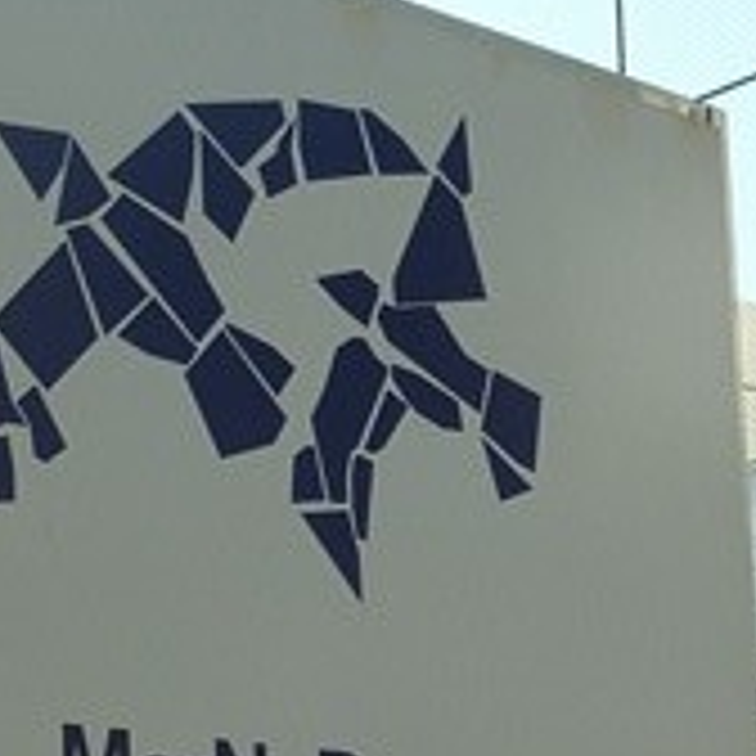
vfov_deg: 15.0
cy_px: 842
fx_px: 2792
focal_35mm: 113
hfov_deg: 15.4
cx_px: 320
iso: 80
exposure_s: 1/200
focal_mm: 4.4
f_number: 4
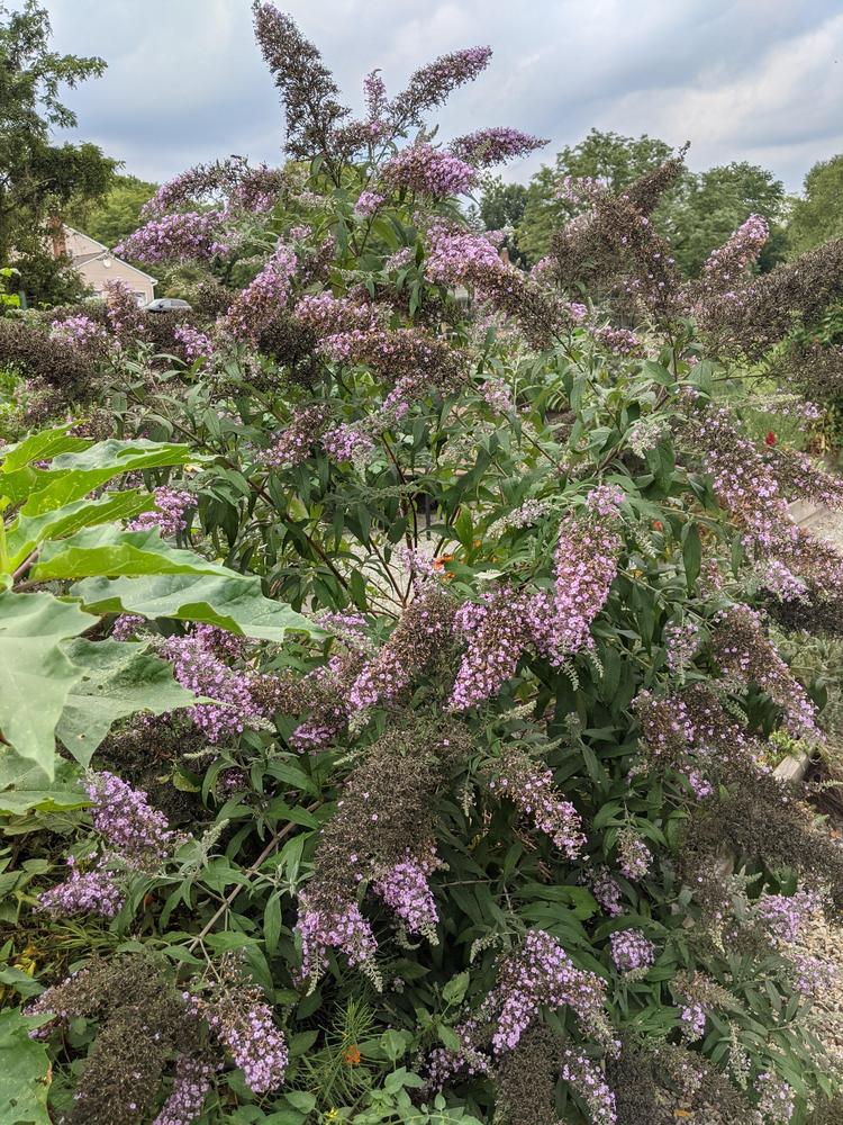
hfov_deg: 51.4
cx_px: 422
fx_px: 877
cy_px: 562
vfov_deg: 65.3
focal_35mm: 27
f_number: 1.8
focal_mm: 4.44
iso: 41
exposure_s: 1/316
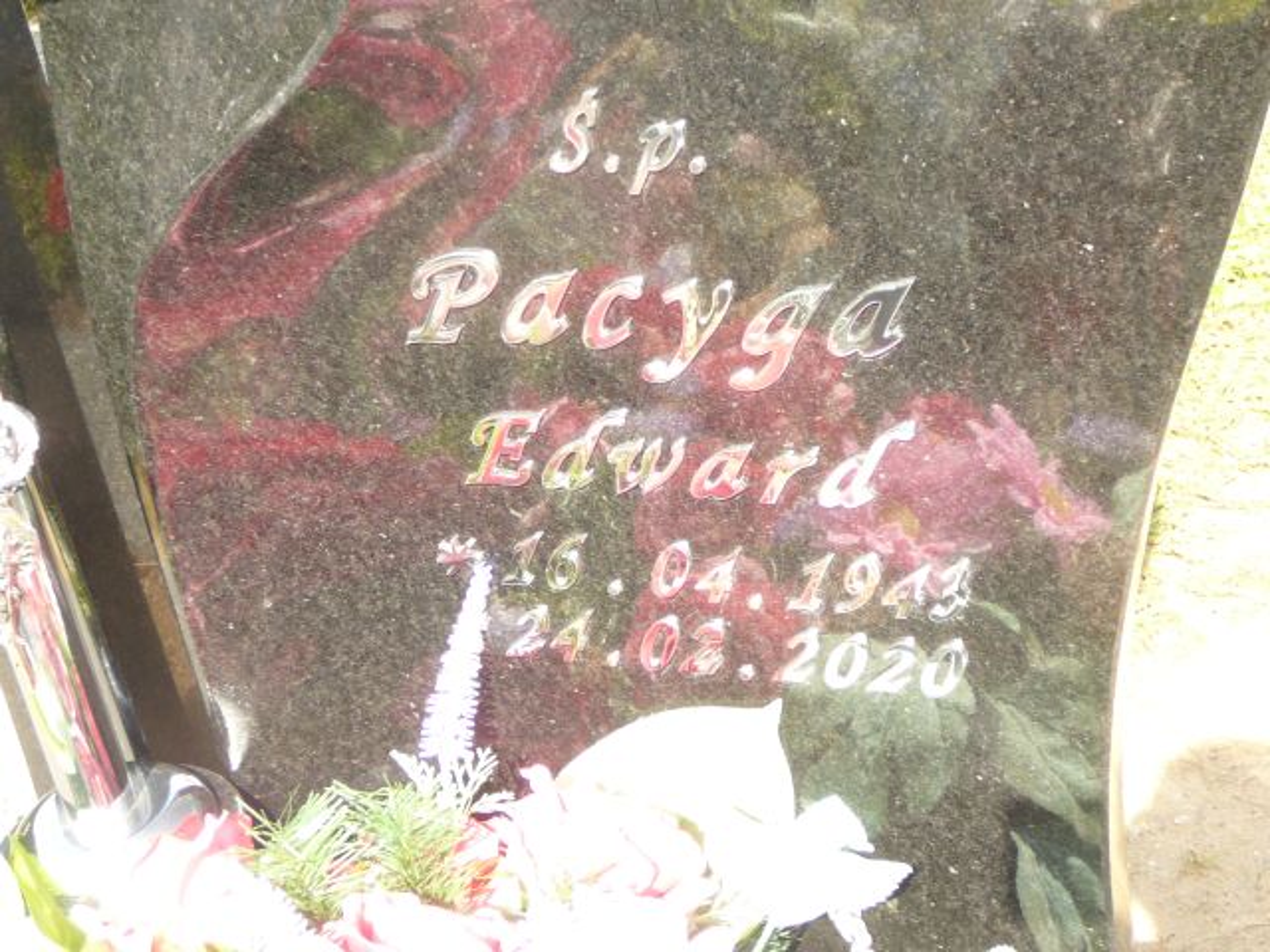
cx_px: 635
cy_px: 476
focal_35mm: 61
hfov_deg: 31.7
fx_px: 2238
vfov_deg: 24.0
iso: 80
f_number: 3.6
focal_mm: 9.1
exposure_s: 1/80
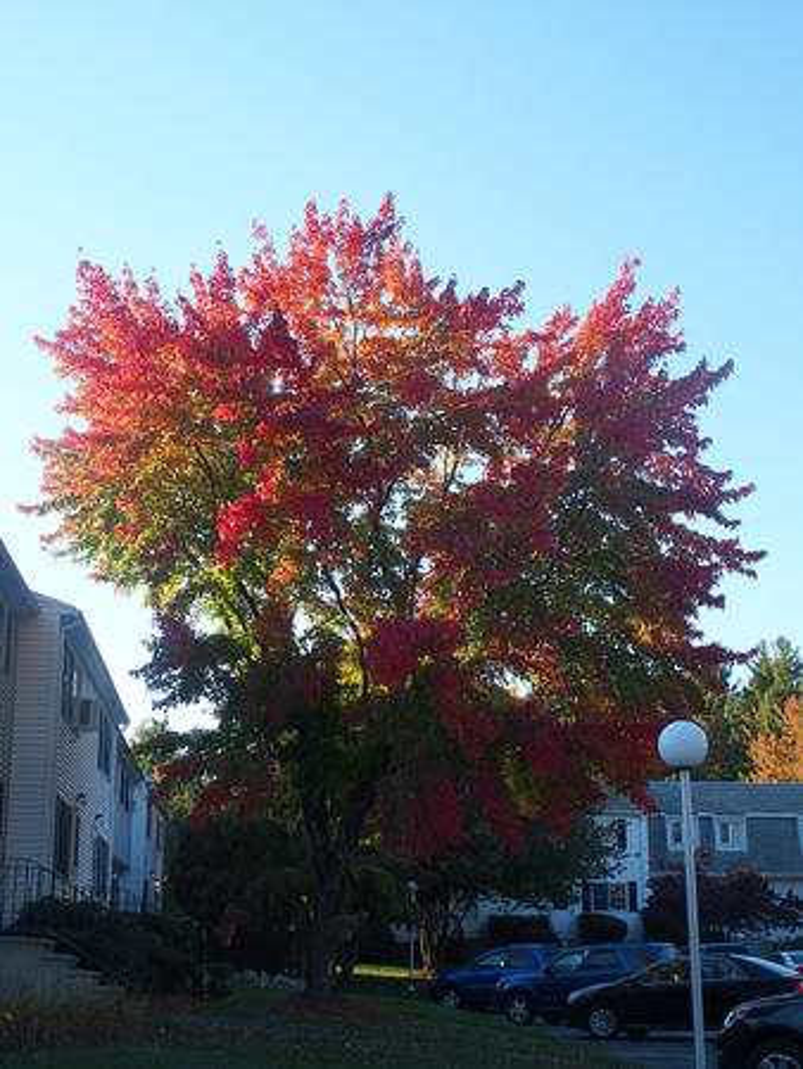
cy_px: 534
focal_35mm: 46
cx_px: 402
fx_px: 1421
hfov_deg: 31.5
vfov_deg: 41.2
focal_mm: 9.8
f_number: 3.5
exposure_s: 1/400
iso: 100
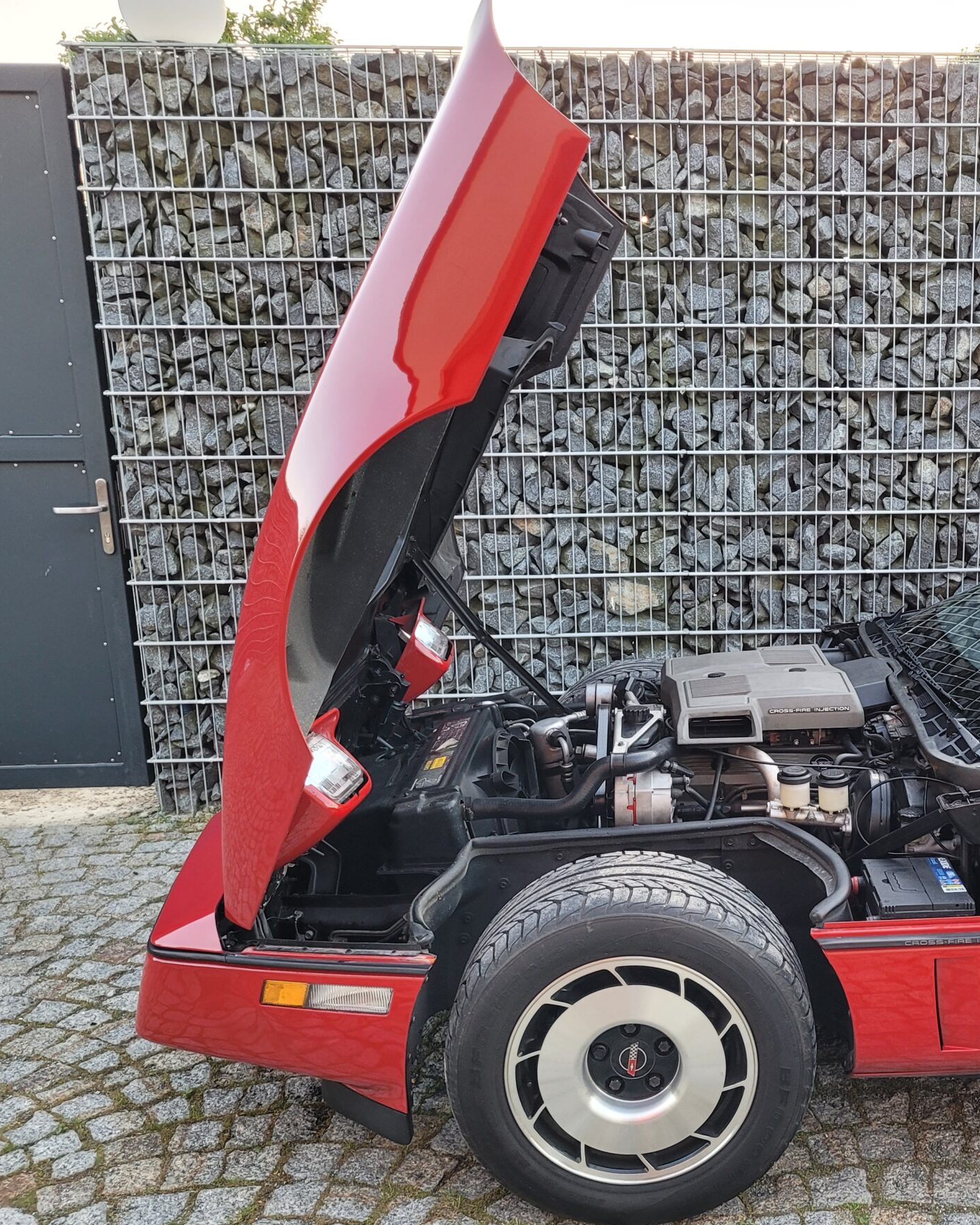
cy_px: 642
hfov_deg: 38.9
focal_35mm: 37
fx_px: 1341
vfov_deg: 49.1
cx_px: 752
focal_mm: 5.4
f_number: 1.8
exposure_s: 1/100
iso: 160
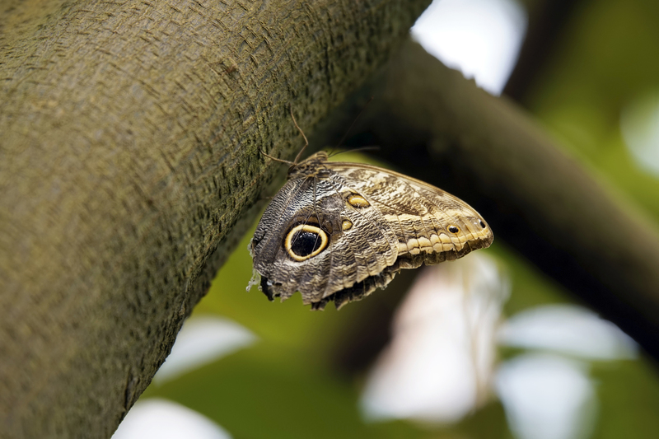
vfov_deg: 4.6
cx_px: 330
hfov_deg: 6.9
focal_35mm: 300
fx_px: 5490
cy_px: 220
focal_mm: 200
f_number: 2.8
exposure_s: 1/640
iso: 400
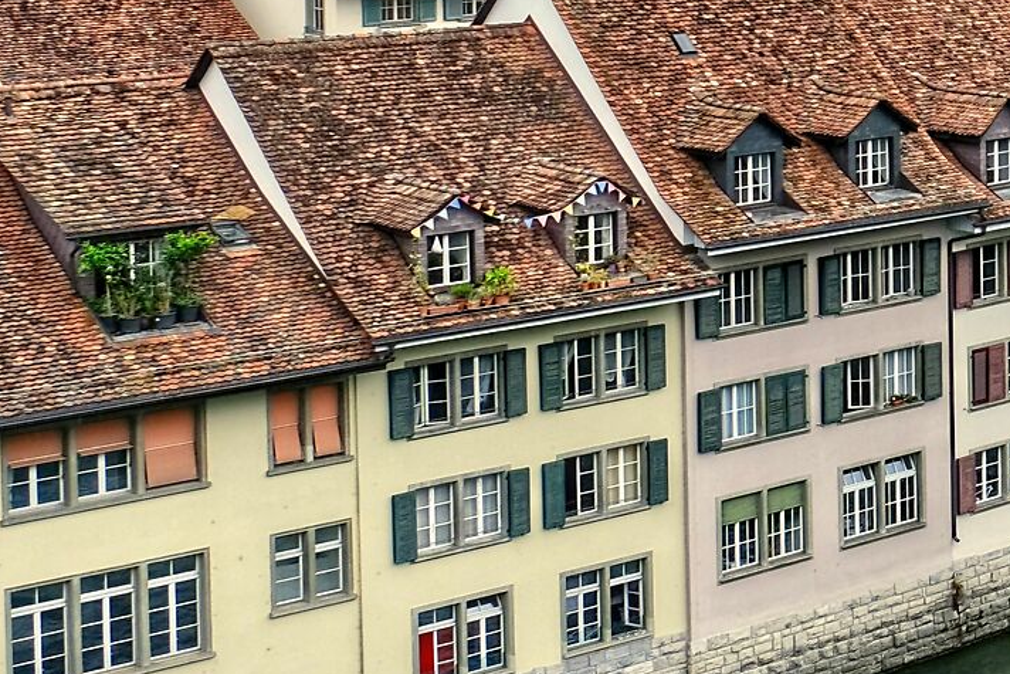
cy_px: -89
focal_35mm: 91
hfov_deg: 19.1
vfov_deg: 14.6
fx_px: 2553
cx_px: 1597
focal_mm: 18
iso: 320
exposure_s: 1/340
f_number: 5.6
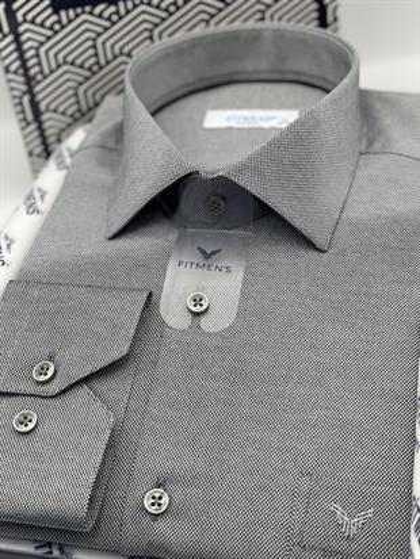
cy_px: 280
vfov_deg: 36.8
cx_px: 210
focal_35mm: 52
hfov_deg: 28.0
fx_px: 841
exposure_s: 1/122
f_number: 2
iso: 40
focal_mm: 6
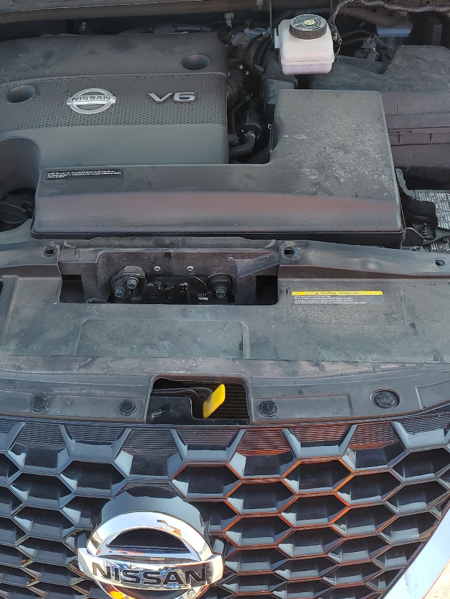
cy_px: 239
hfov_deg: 33.4
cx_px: 159
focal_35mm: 43
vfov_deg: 43.6
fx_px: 745
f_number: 1.5
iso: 50
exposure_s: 1/476
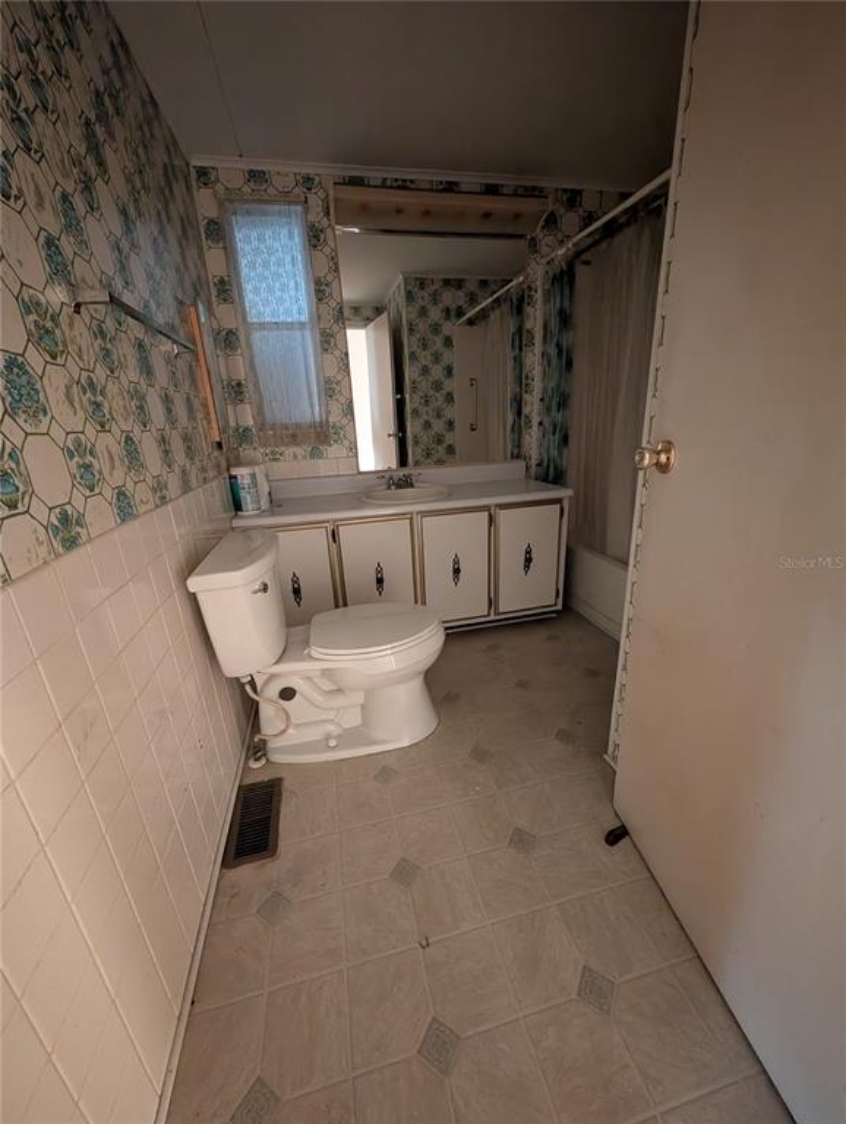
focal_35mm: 12
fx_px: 390
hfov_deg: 94.6
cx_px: 423
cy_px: 562
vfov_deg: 110.5
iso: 3958
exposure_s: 1/15
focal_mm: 2.02
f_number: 1.7
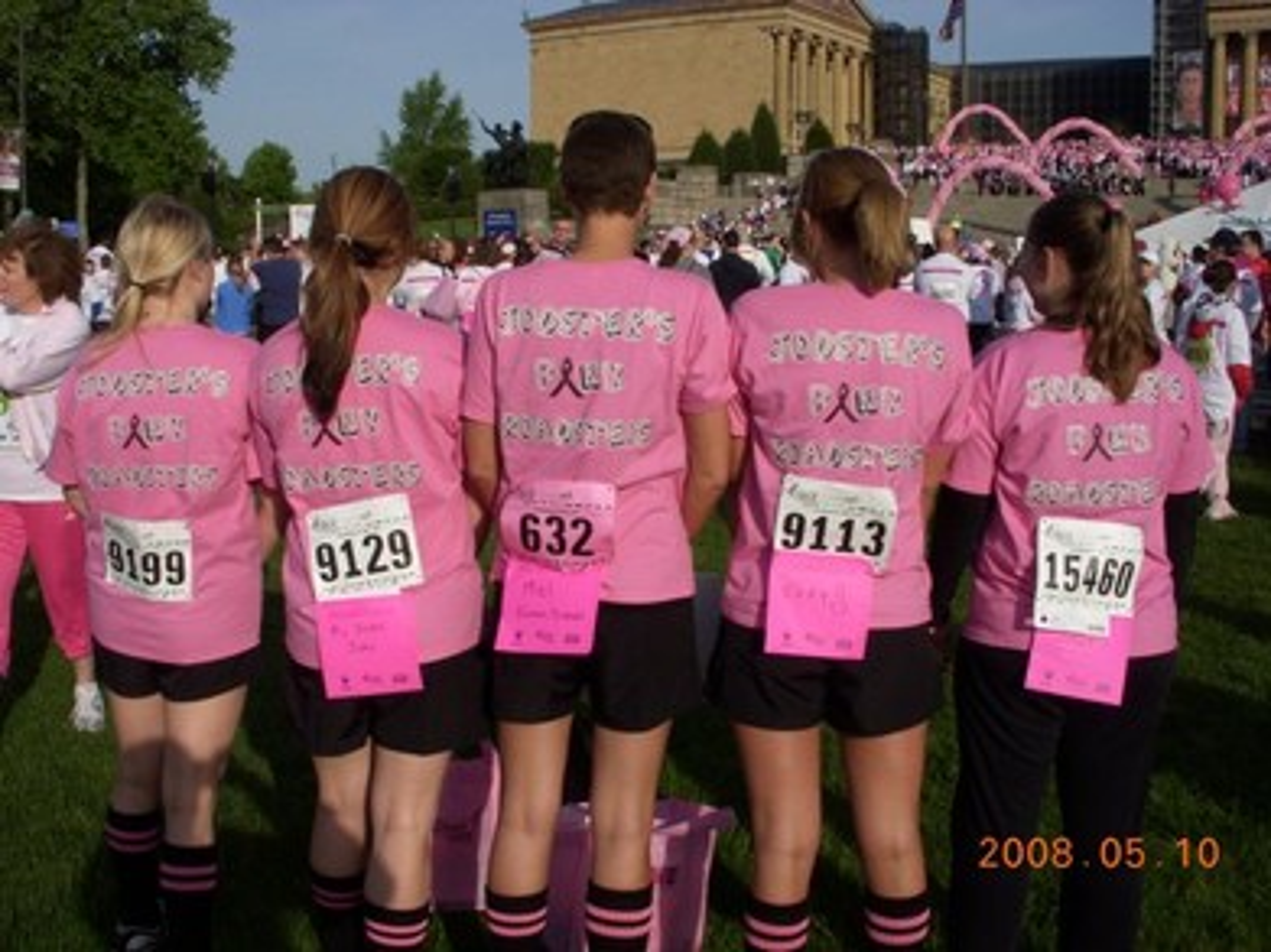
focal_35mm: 38
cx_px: 636
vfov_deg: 37.7
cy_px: 476
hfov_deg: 49.0
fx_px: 1395
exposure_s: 1/500
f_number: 6.6
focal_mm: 6.3
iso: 100
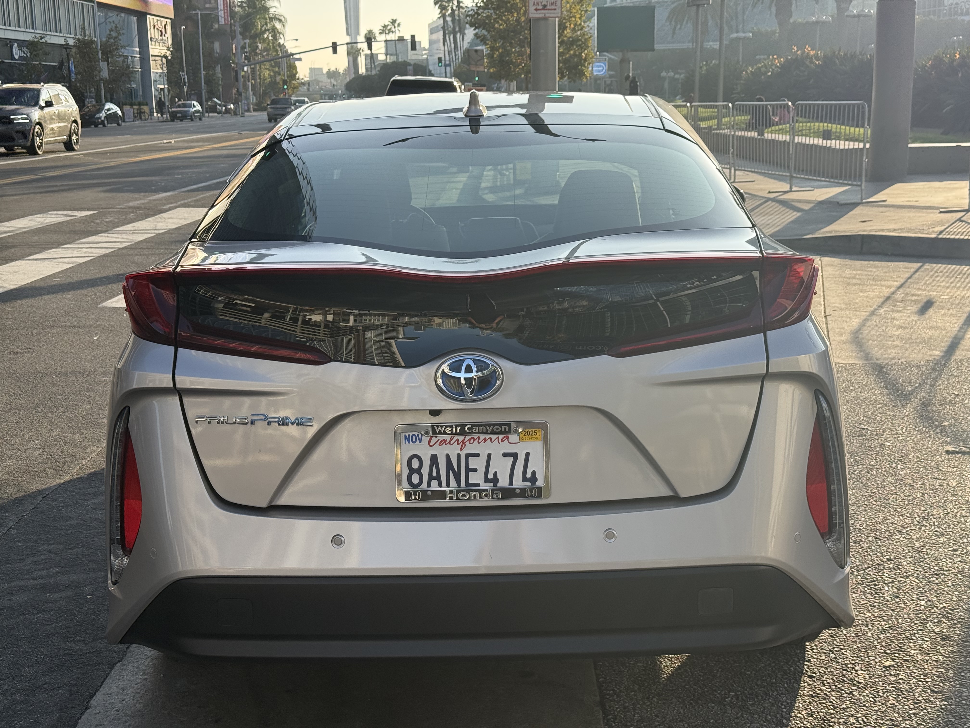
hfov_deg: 39.7
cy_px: 364
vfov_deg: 30.3
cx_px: 485
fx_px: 1345
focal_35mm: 48
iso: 64
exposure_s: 1/1608
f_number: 1.78
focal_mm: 6.76
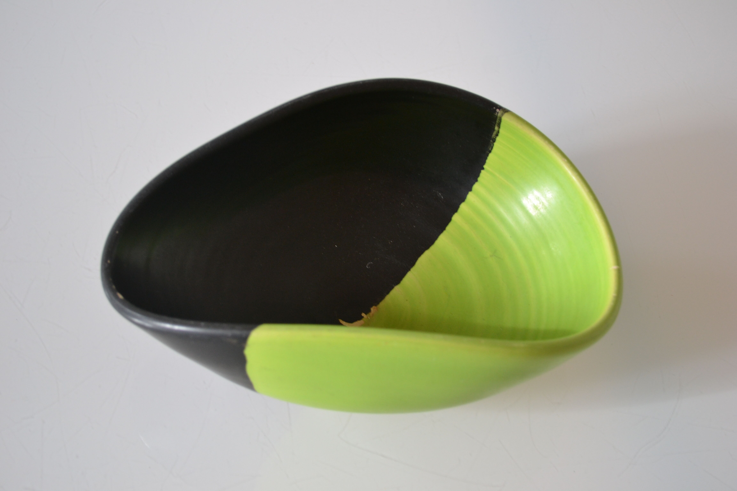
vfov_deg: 25.1
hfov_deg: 36.9
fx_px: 1105
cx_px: 368
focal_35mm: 54
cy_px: 246
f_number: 5
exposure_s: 1/15
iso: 560
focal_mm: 36
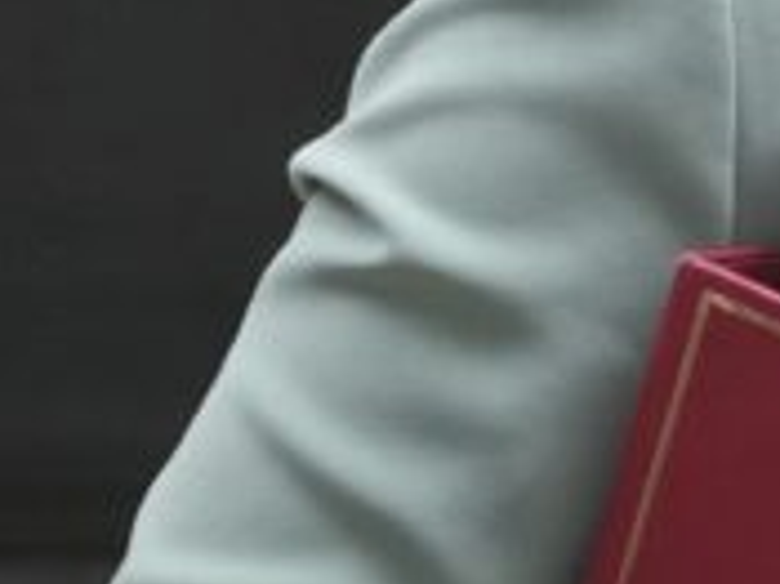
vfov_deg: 1.9
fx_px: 17856
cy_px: -441
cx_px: 1030
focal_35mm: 793
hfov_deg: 2.5
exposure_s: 1/1000
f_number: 2.8
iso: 800
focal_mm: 200
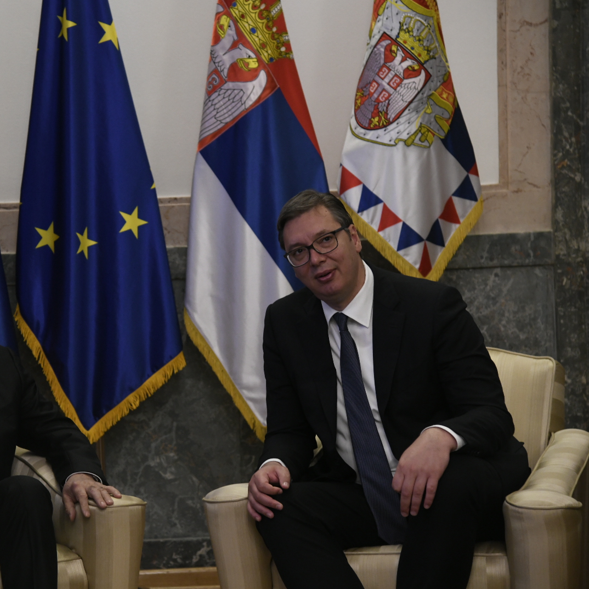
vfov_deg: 16.0
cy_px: 294
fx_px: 2098
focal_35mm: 109
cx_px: 178
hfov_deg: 15.9
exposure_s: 1/100
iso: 2500
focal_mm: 85
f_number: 4
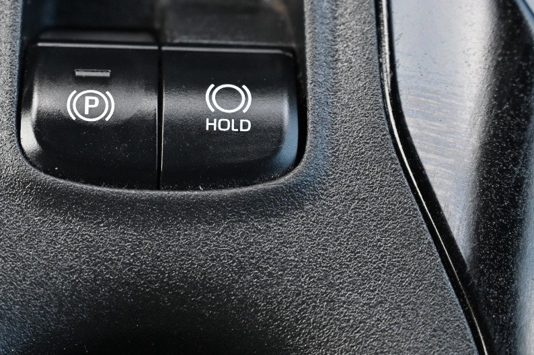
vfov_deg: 10.3
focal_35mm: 133
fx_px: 1971
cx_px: 169
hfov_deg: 15.4
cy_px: 54
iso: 1400
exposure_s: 1/125
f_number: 4
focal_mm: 65
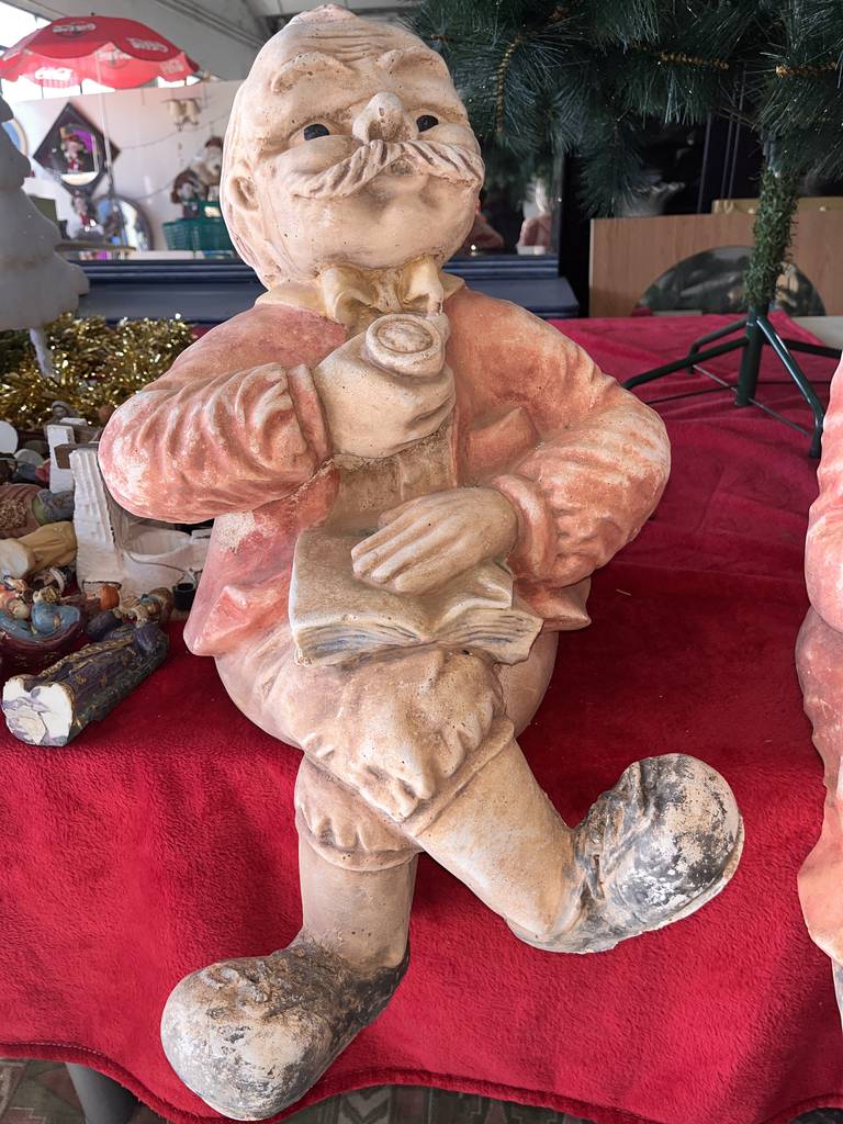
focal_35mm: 26
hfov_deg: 53.1
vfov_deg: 67.3
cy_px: 562
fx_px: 844
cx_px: 422
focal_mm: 5.1
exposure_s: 1/173
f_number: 1.6
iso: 32
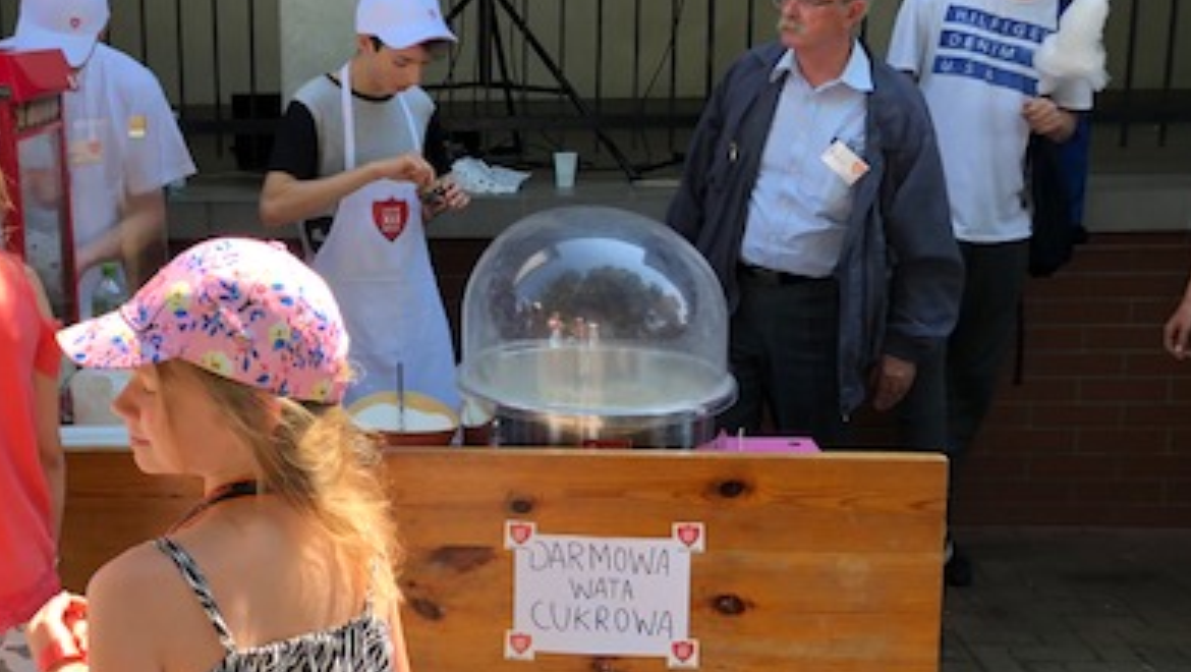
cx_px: 348
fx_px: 1580
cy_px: 318
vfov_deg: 24.0
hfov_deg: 40.5
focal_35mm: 50
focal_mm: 3.99
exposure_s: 1/146
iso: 20
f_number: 1.8
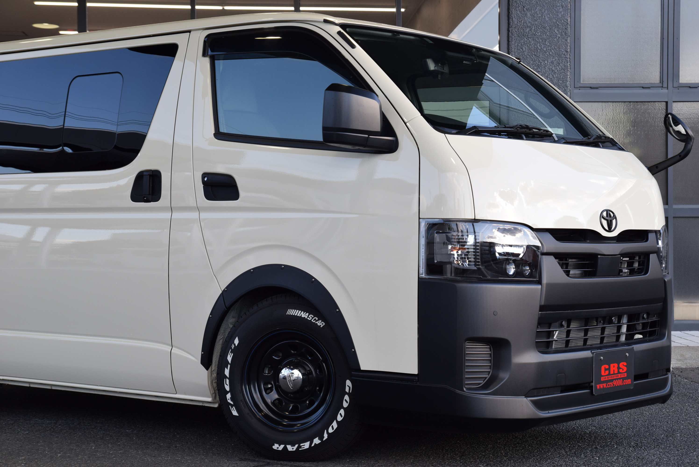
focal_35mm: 68
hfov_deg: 29.8
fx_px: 1312
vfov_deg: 20.2
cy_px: 234
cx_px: 350
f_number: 8
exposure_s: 1/250
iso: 400
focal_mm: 45
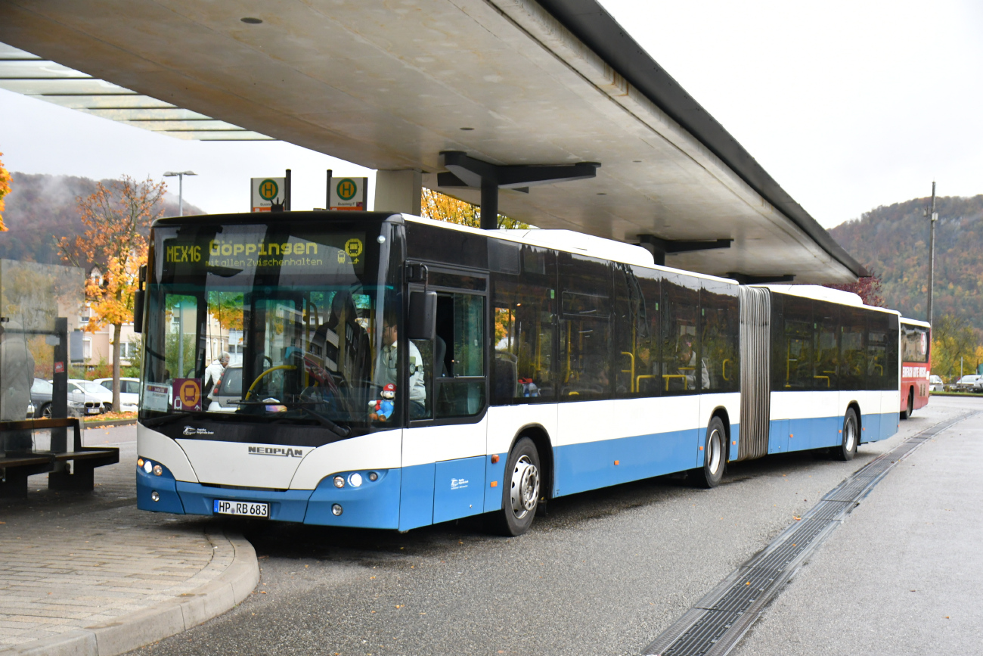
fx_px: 1393
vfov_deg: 26.5
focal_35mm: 51
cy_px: 328
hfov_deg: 38.9
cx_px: 492
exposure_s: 1/1000
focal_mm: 34
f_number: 4.2
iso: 1250
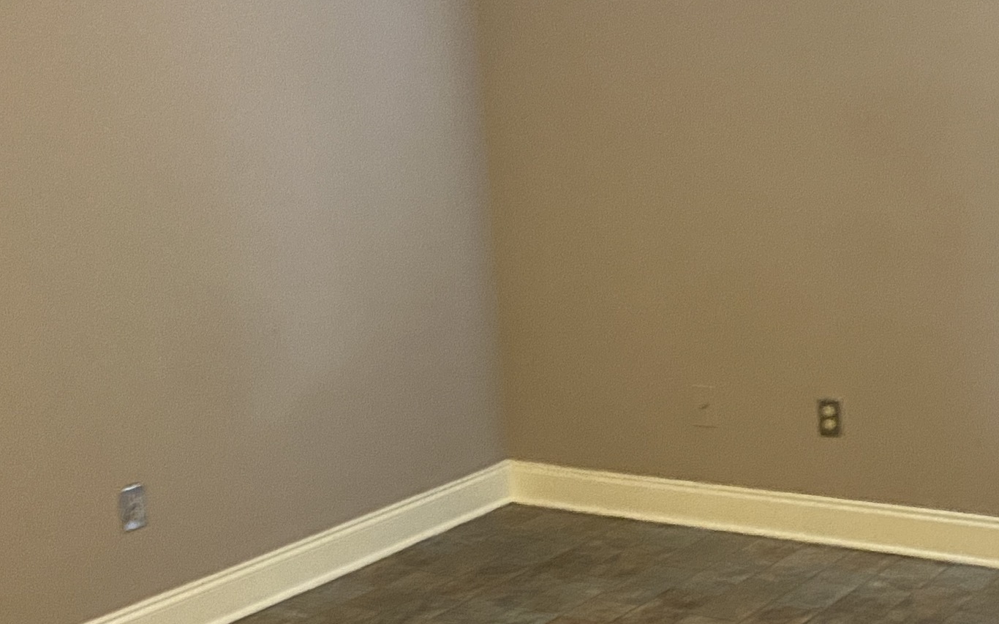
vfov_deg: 20.9
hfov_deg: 32.6
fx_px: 1688
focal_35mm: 62
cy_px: 402
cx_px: 690
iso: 640
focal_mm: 4.25
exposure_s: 1/30
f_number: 1.8
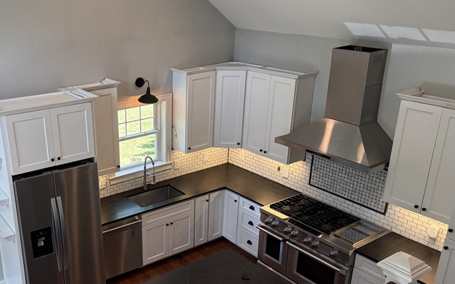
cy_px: 173
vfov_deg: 33.4
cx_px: 125
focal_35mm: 38
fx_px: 471
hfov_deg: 49.9
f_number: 1.78
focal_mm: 6.76
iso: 200
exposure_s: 1/188
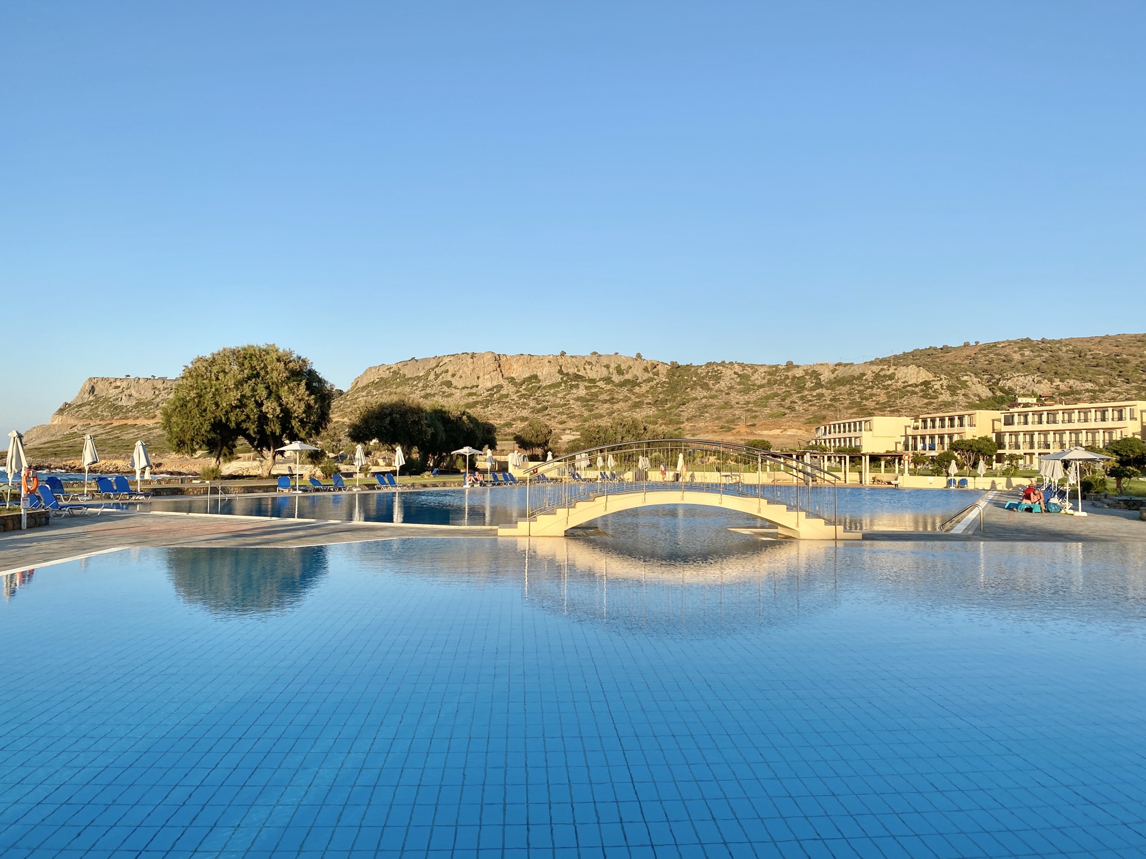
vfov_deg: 53.1
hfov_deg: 67.3
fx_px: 861
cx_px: 573
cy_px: 430
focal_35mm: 26
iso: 32
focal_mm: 4.25
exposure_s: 1/1608
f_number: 1.8
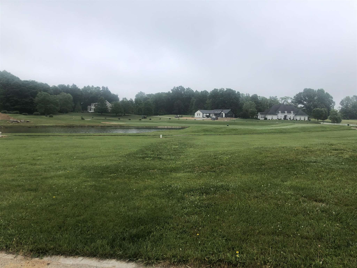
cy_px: 134
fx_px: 289
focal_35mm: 28
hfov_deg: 63.4
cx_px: 178
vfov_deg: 49.7
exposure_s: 1/883
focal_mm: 4
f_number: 1.8
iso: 20
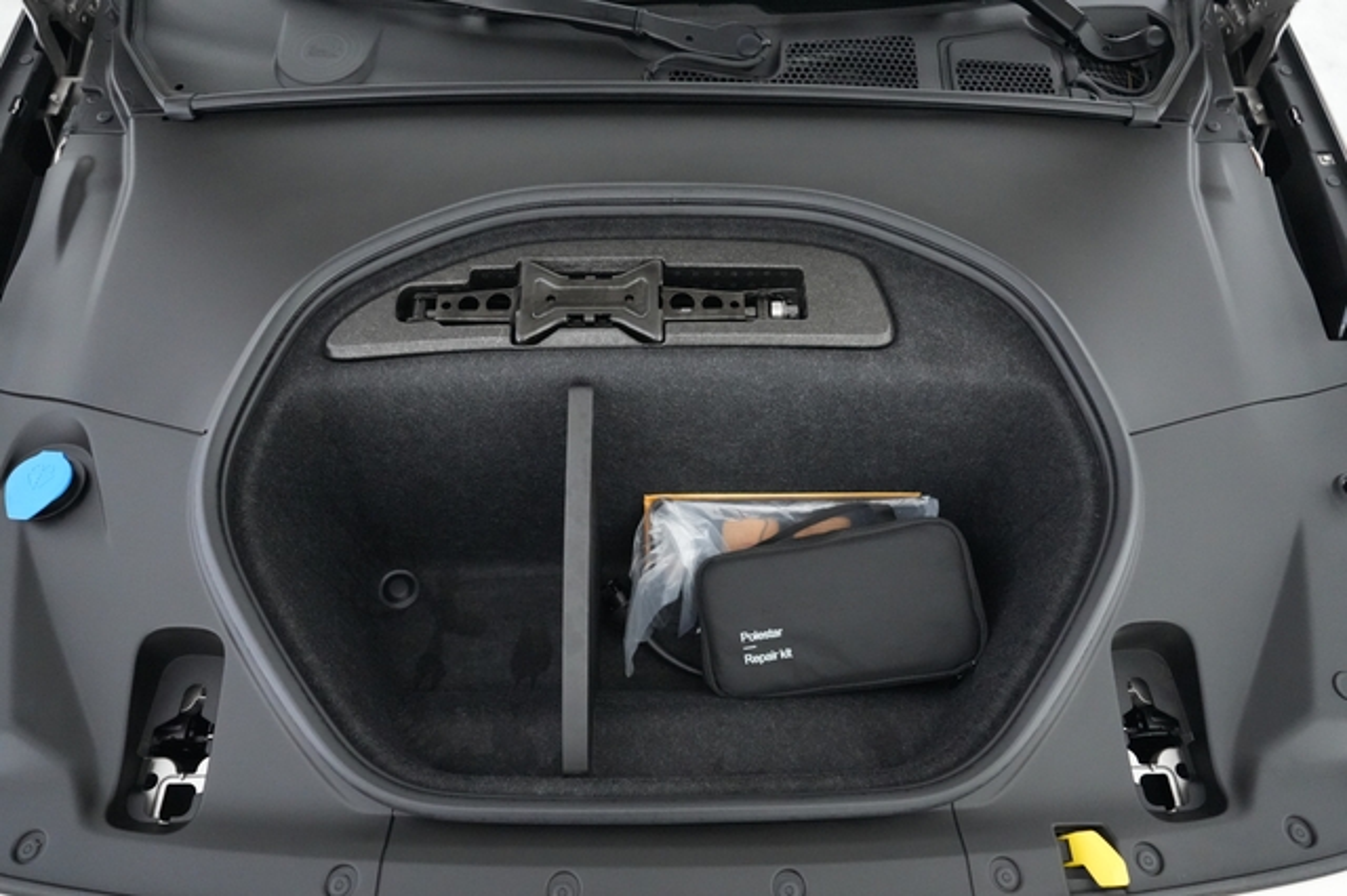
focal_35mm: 25
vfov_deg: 51.2
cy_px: 448
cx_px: 674
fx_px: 935
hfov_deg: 71.5
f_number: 2.8
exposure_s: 1/160
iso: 12800
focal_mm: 25
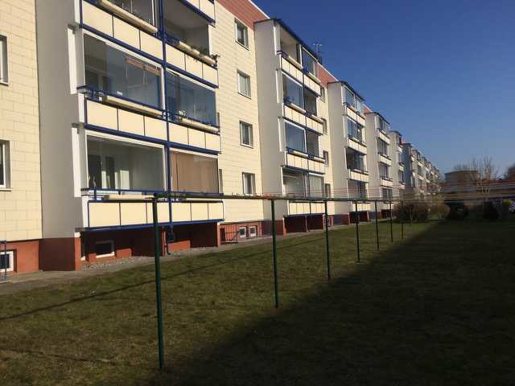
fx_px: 431
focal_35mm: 29
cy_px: 193
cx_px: 258
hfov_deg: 61.7
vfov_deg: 48.2
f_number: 2.2
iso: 32
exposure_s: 1/4566
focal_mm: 4.15
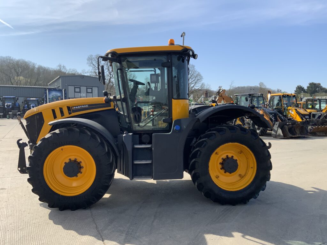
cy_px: 122
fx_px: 274
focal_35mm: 29
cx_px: 164
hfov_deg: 61.7
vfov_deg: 48.2
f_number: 1.8
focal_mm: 3
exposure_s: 1/1675
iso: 16
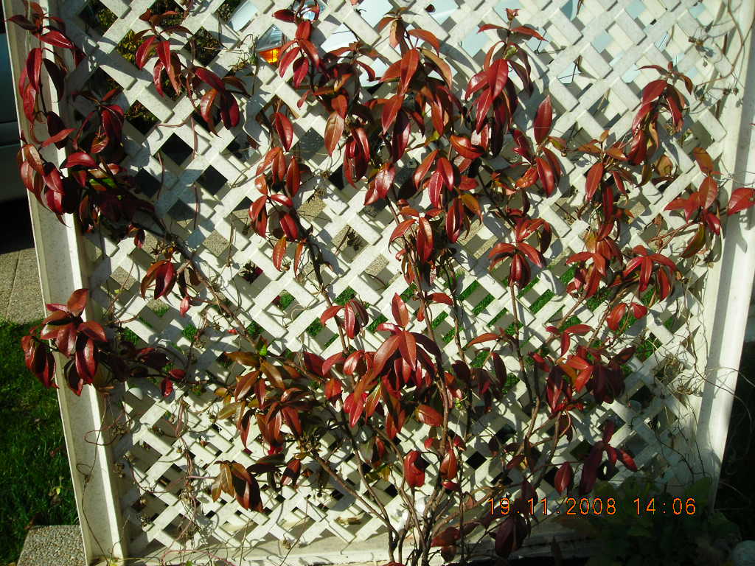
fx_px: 829
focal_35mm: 38
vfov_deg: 37.7
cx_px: 378
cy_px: 283
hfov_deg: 49.0
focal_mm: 6.3
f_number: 3.2
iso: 50
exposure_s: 1/817
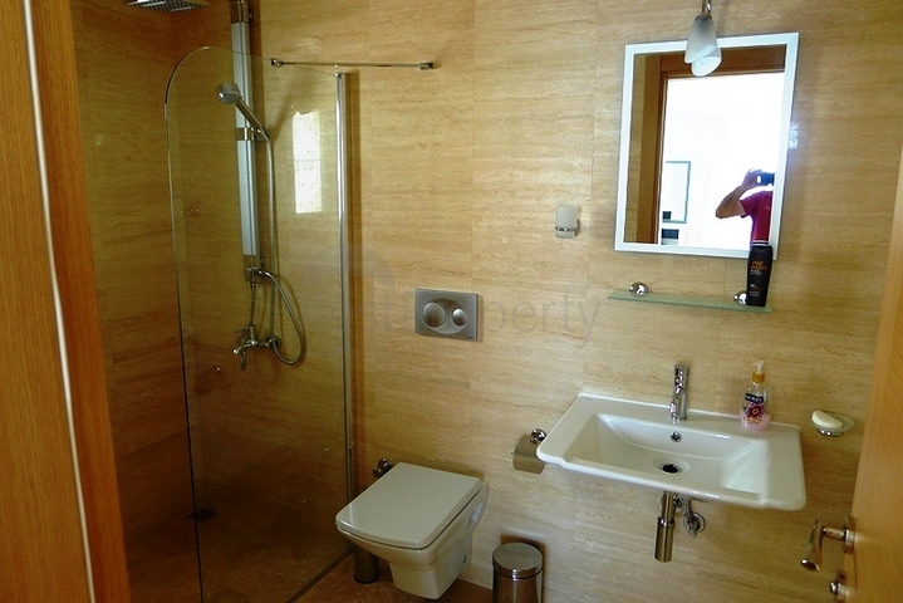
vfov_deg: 53.2
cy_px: 302
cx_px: 452
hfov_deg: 73.7
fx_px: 602
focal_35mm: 24
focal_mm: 5.1
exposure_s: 1/60
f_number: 2
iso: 100
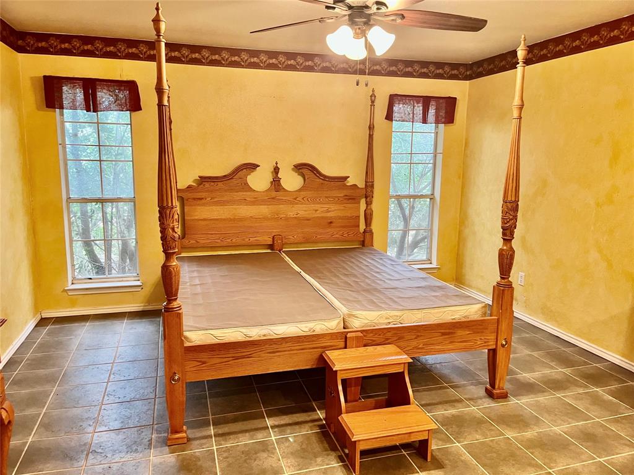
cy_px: 238
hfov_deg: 67.3
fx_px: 476
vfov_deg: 53.1
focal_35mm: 26
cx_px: 317
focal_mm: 5.1
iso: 400
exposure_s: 1/60
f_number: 1.6
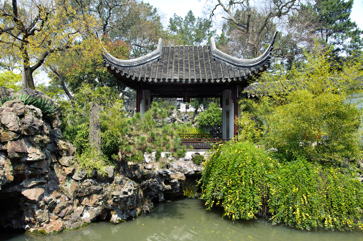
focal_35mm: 30
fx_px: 302
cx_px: 182
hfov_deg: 62.0
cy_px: 120
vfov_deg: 43.5
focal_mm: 30
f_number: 8
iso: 100
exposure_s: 1/160
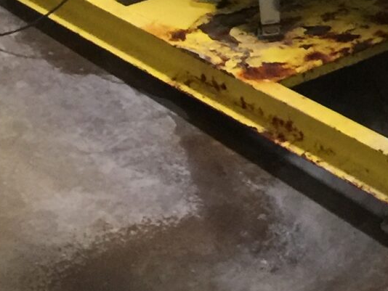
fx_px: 1559
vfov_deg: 10.0
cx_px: 664
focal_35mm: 139
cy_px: -255
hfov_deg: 13.0
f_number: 2.2
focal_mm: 4.15
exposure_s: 1/10
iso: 100
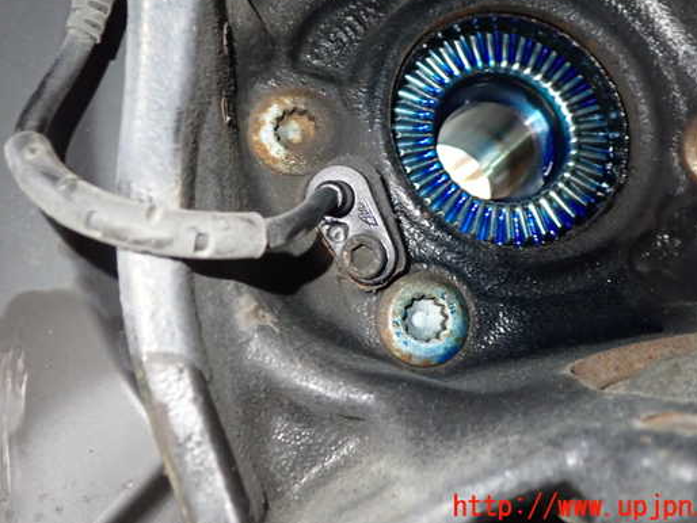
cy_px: 219
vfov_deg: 40.6
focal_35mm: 35
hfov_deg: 52.6
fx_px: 705
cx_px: 353
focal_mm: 5.4
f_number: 2.3
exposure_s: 1/30
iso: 800
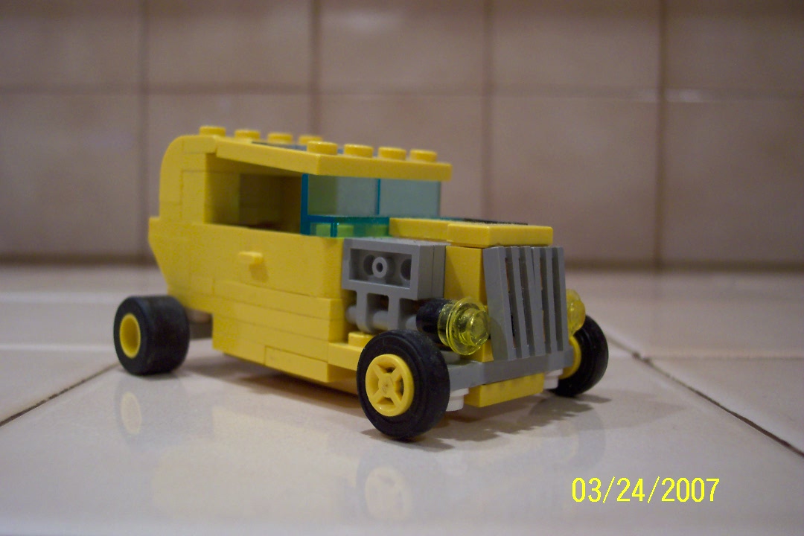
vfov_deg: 35.1
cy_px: 268
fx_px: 849
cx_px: 402
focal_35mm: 38
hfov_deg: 50.7
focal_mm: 8
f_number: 2.8
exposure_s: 1/45
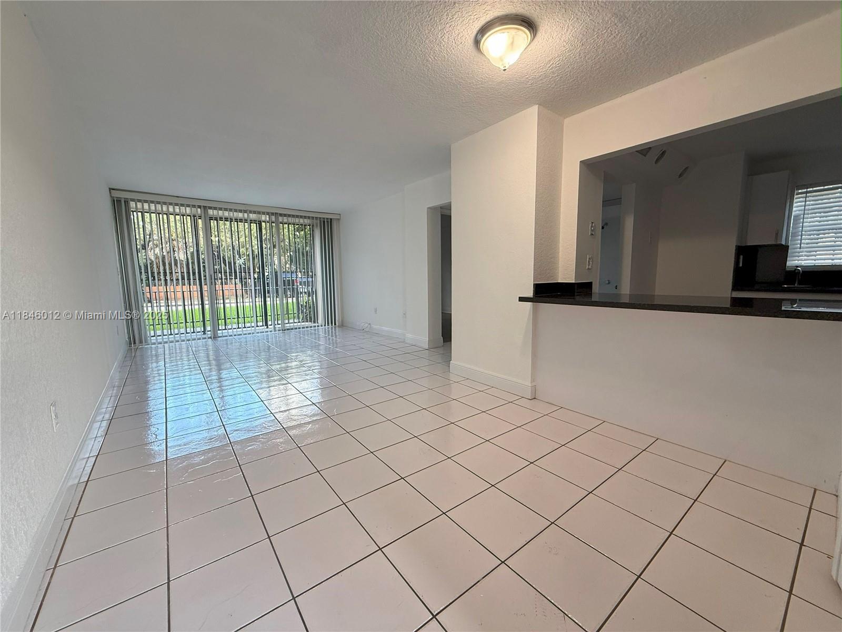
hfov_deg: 102.1
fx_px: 341
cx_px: 421
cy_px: 316
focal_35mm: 14
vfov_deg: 85.7
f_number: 2.2
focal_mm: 2.22
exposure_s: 1/120
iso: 125
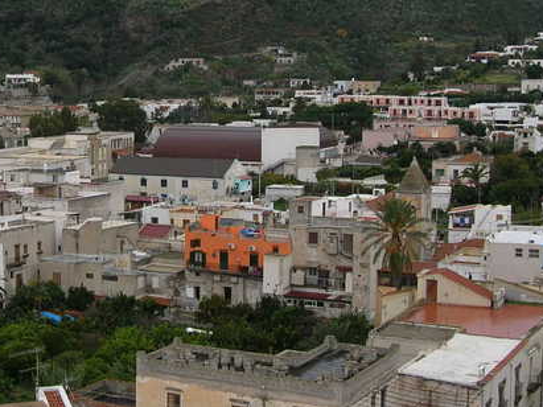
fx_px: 1098
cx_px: 169
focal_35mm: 70
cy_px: 163
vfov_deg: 21.0
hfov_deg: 27.6
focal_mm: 6
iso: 50
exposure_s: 1/114
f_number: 2.7
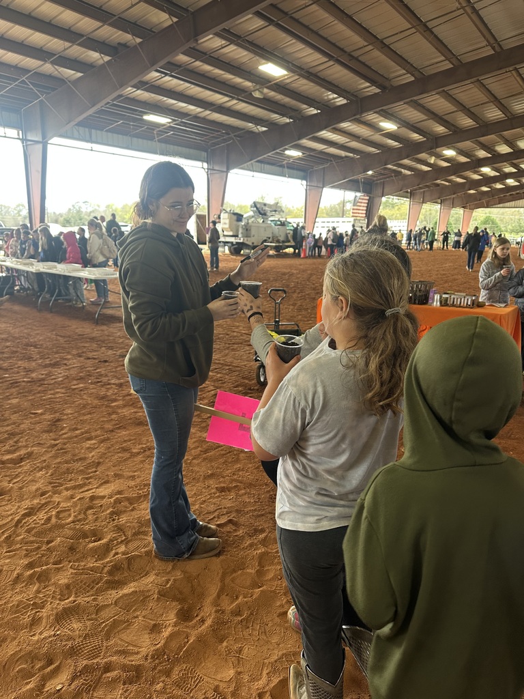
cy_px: 350
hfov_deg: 56.8
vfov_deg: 71.6
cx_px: 262
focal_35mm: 24
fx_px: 484
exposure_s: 1/120
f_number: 1.78
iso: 160
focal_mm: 6.86
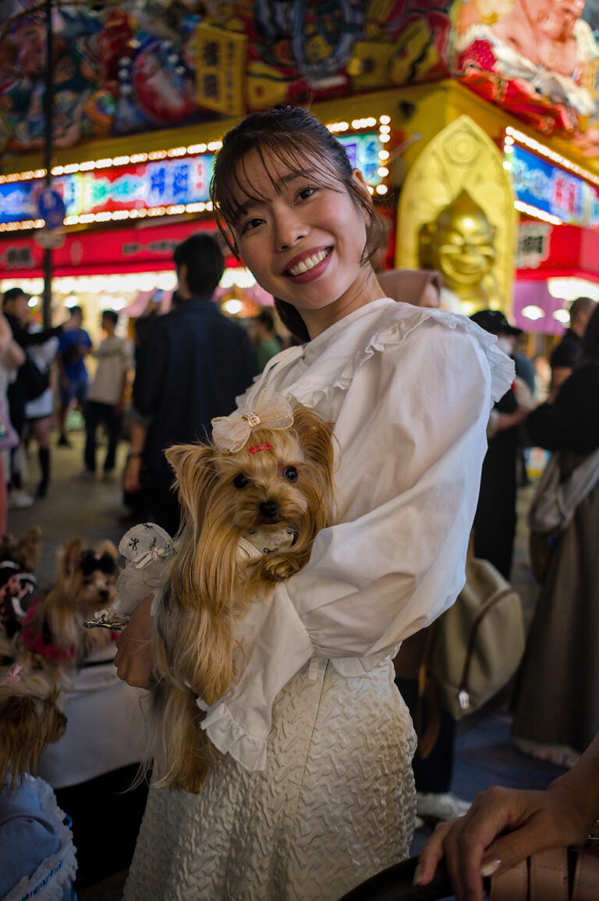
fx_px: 875
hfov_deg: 37.8
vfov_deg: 54.5
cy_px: 450
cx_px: 300
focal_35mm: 35
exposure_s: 1/320
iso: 1600
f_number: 2
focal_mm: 23
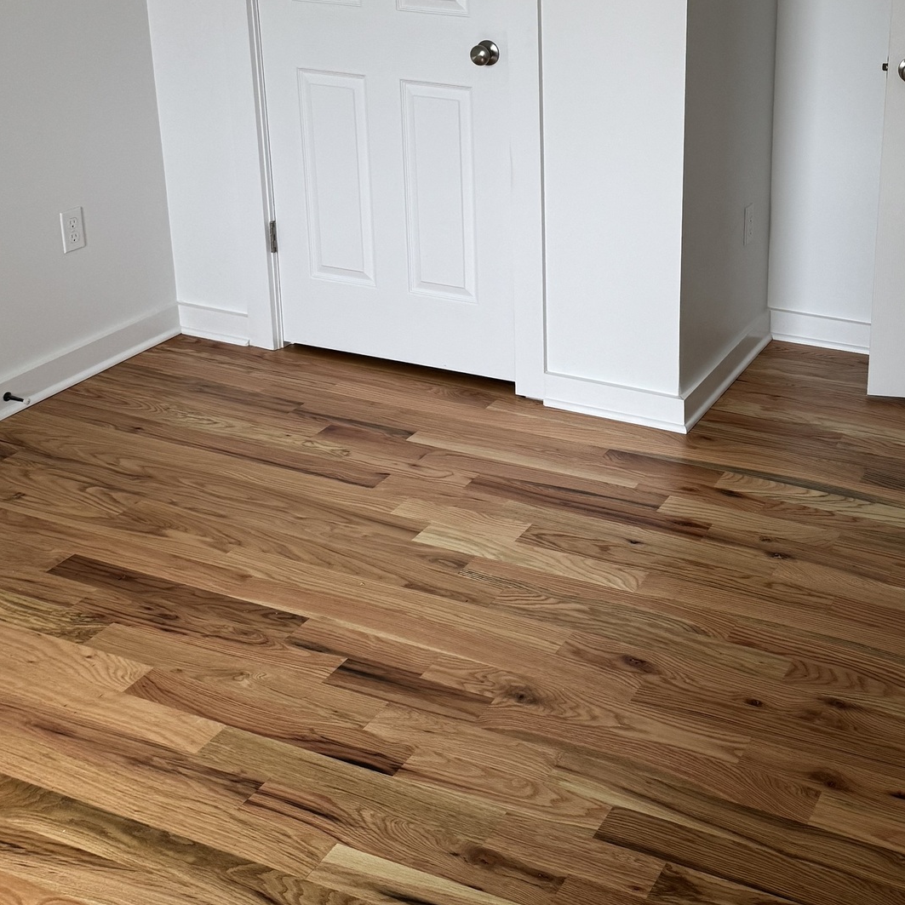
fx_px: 1361
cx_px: 693
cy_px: 238
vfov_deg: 36.0
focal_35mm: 46
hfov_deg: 35.8
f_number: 1.78
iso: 250
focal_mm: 6.76
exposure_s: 1/60
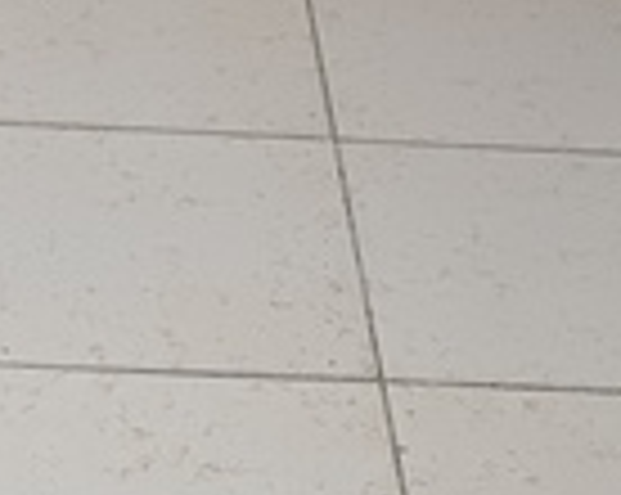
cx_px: -25
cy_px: 677
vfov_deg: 17.5
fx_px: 1487
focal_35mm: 81
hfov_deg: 22.5
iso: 320
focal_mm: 4.65
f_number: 1.8
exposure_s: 1/30
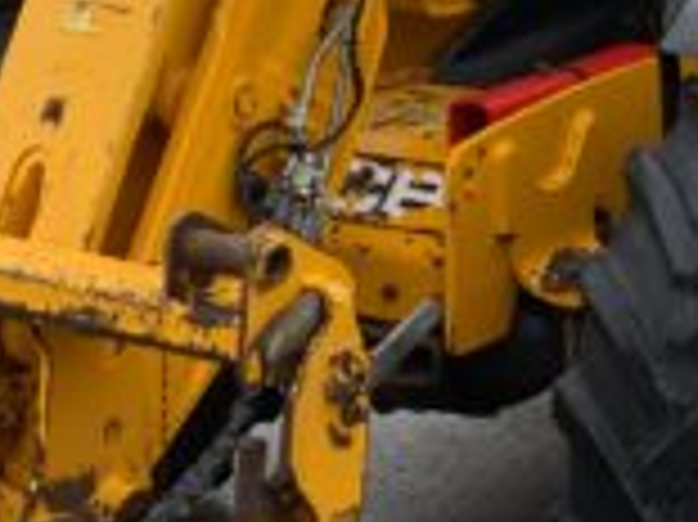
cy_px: 104
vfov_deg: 12.3
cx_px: 703
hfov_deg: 16.1
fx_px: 2418
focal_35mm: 120
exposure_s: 1/220
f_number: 1.8
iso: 16
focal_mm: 3
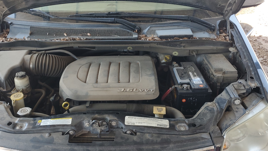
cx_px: 123
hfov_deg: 59.4
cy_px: 74
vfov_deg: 35.7
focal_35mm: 33
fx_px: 235
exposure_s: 1/152
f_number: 1.5
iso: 50
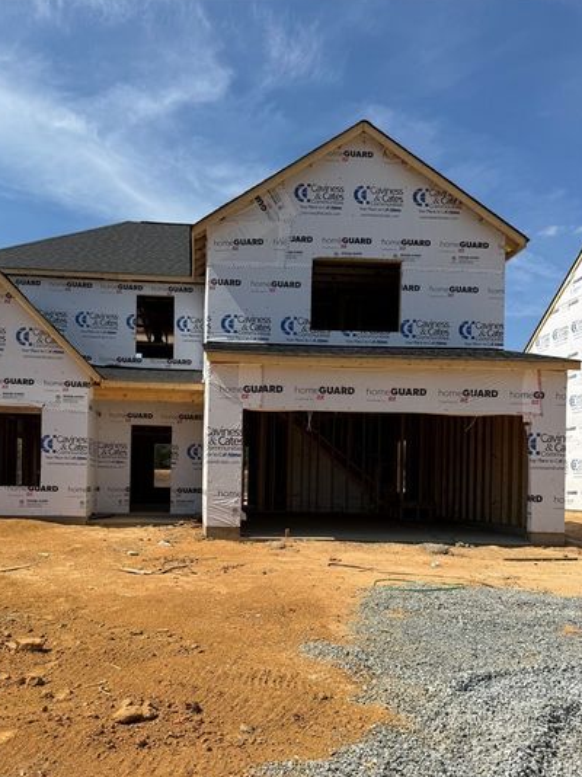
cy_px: 478
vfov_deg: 59.3
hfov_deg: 46.5
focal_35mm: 30
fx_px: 673
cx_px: 230
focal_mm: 6.76
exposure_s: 1/6711
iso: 80
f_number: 1.78
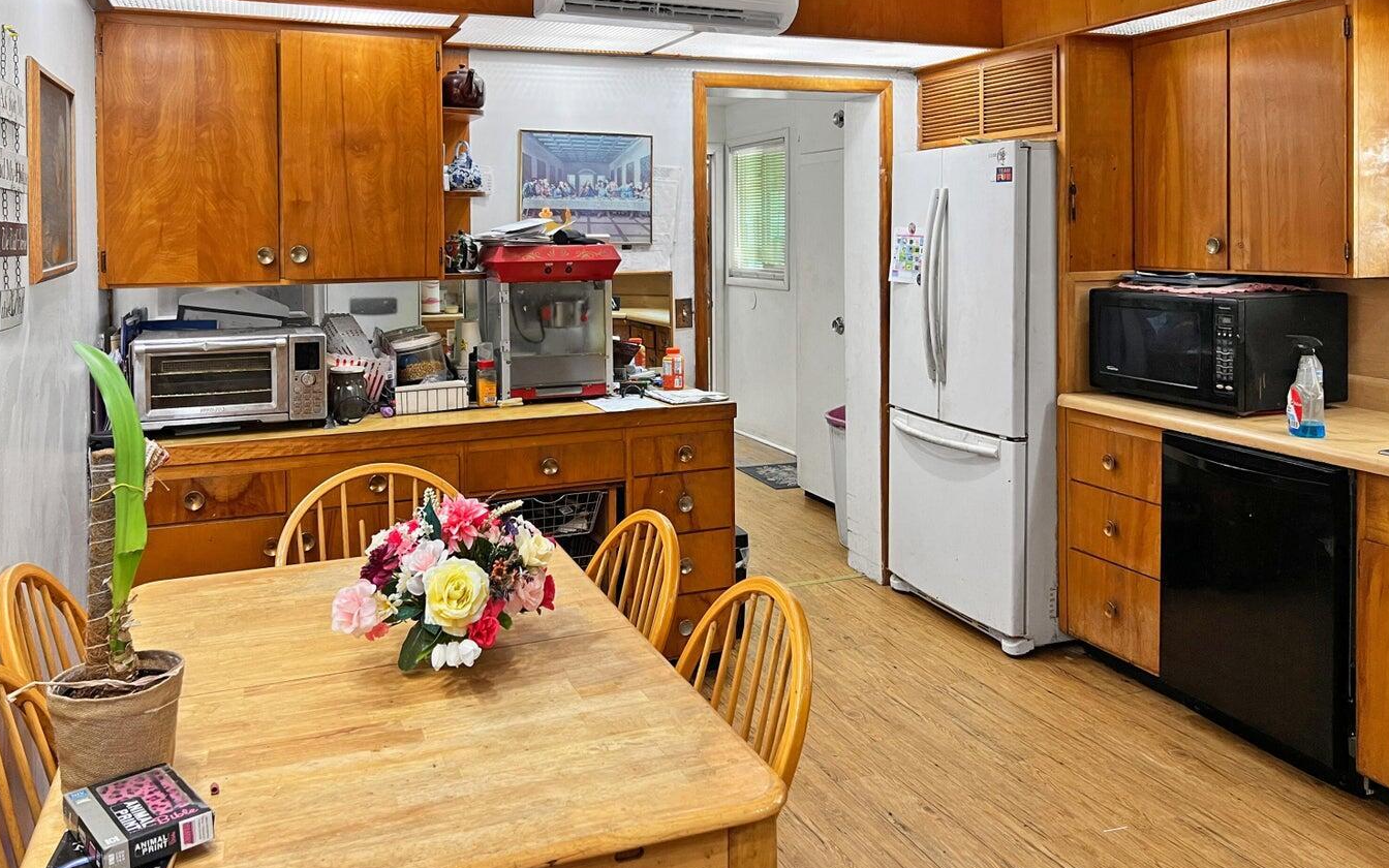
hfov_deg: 66.5
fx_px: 1060
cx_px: 698
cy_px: 436
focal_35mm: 28
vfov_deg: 44.5
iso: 125
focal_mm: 5.7
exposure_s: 1/60
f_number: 1.5
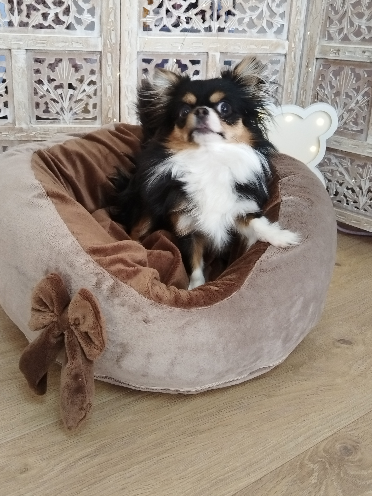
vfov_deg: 51.4
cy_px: 245
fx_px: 516
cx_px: 157
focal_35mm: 36
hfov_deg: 39.6
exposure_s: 1/50
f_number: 1.9
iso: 640
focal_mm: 4.95
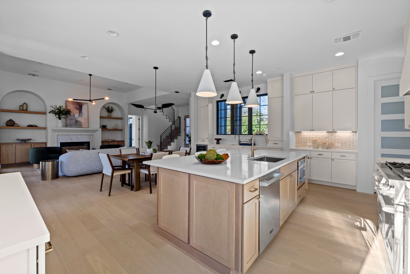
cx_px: 205
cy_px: 137
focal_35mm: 15
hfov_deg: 100.4
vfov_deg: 77.3
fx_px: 171
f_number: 11
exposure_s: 1/2
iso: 250
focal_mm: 10
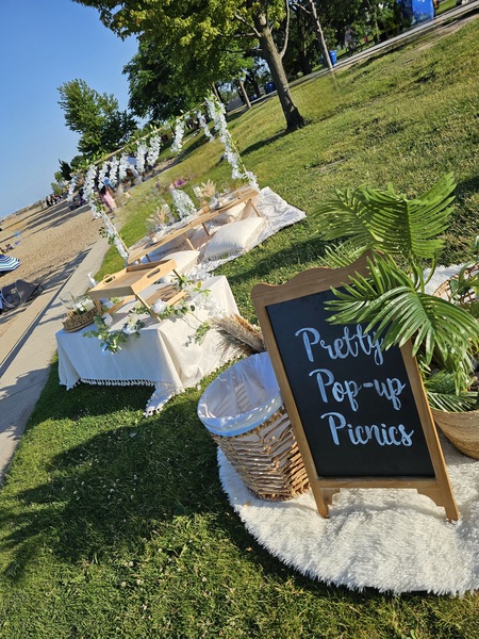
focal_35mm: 23
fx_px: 424
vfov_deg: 73.9
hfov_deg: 58.9
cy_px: 320
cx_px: 240
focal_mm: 6.3
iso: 16
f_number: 1.7
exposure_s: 1/1429
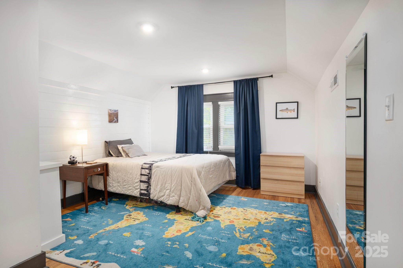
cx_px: 202
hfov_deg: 88.5
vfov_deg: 65.9
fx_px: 207
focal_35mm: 18
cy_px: 134
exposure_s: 2
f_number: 8
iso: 200
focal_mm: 18.5
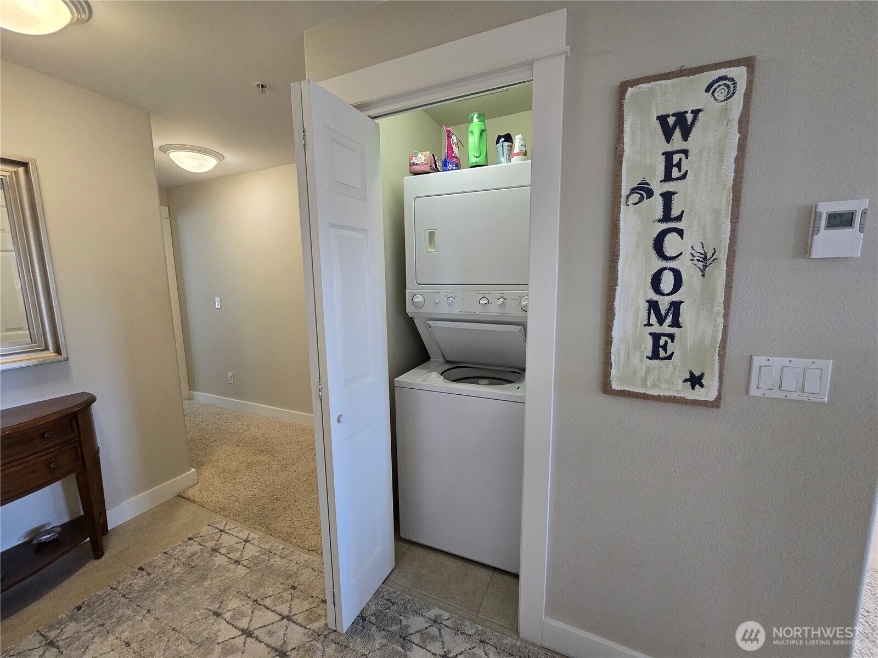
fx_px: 330
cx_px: 439
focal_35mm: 13
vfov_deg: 89.9
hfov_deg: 106.2
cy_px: 329
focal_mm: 2.2
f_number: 2.2
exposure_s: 1/60
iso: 400
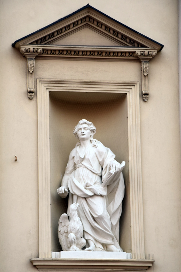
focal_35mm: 147
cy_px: 136
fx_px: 1110
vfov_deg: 14.0
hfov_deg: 9.3
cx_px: 90
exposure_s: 1/60
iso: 400
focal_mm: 98
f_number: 8
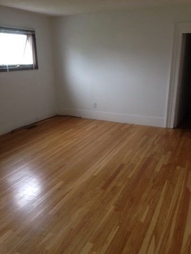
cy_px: 127
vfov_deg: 55.3
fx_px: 243
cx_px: 96
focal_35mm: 33
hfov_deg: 43.0
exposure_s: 1/20
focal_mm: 4.12
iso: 50
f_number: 2.4
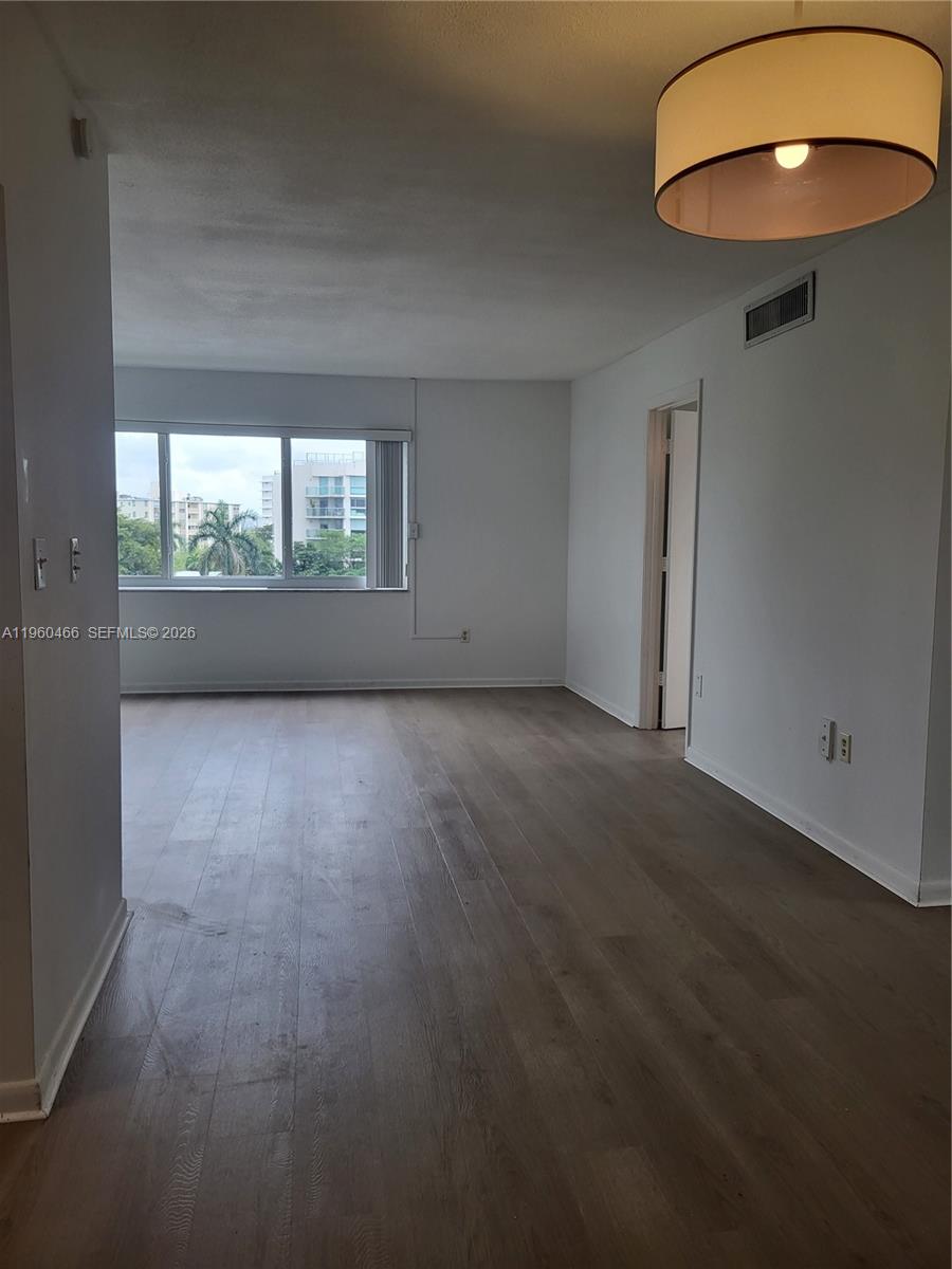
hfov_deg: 53.1
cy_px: 634
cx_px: 476
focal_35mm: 26
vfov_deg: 67.3
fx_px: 953
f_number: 1.8
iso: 100
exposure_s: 1/120
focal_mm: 5.4
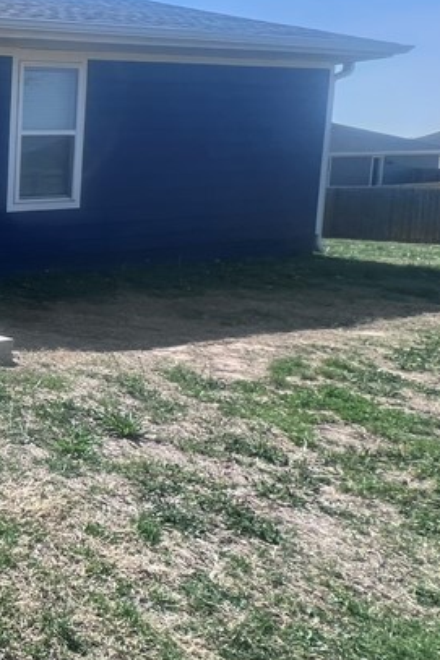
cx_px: -367
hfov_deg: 21.8
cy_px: 264
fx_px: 624
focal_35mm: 34
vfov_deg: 55.4
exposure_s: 1/742
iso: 32
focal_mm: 1.57
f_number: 1.8
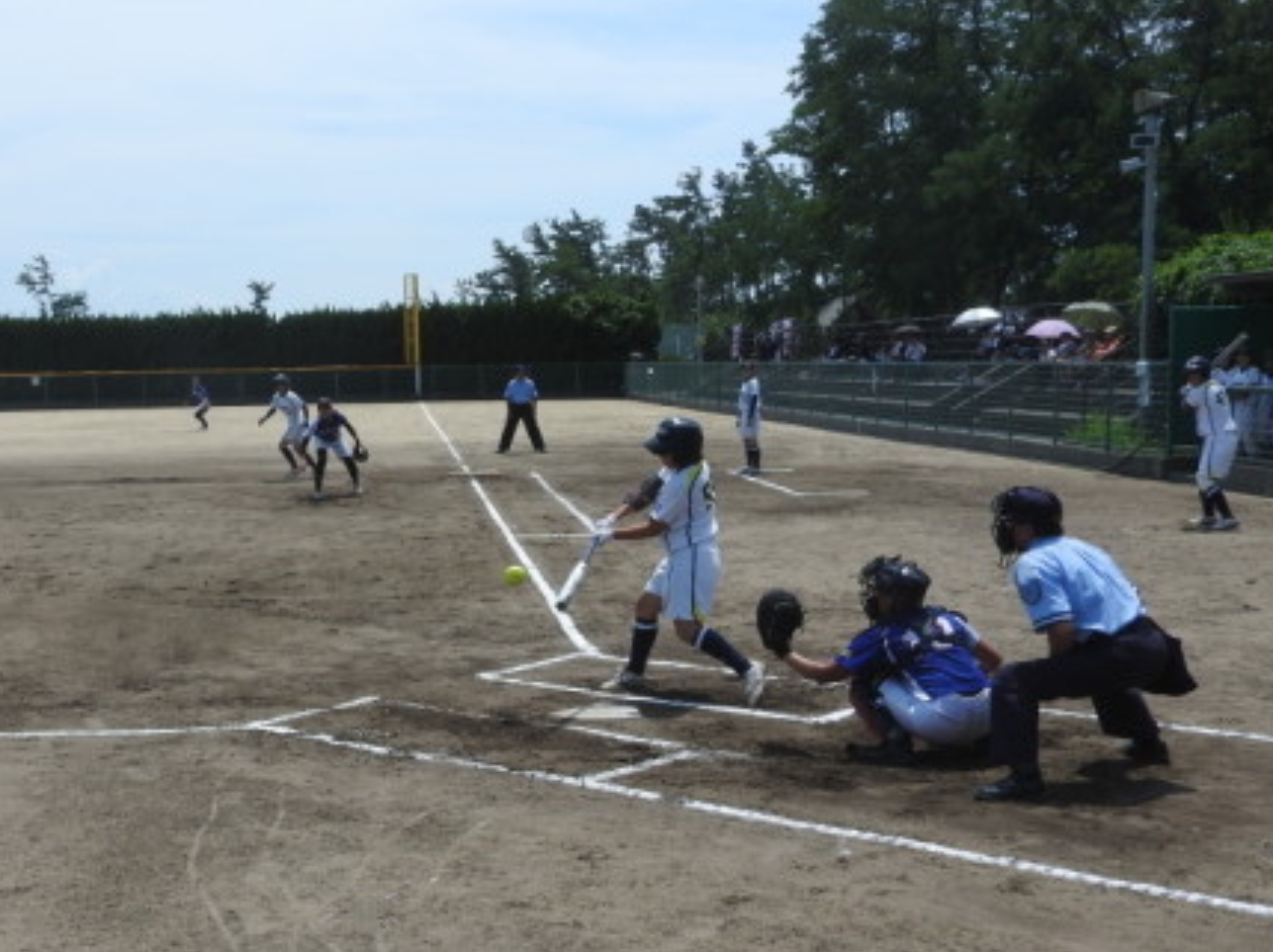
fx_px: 1800
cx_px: 389
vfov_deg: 29.5
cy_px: 578
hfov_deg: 38.3
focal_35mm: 49
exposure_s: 1/1600
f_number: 3.8
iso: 100
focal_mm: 6.3
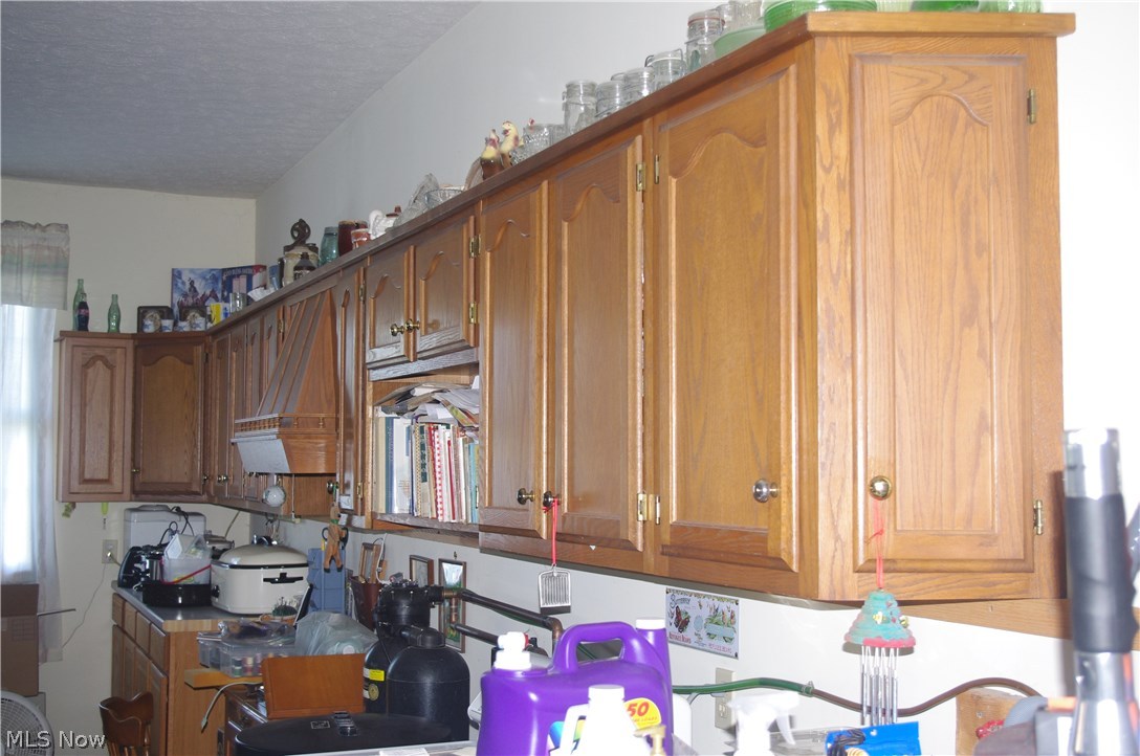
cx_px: 570
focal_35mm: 46
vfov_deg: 29.2
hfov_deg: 42.8
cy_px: 378
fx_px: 1454
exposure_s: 1/25
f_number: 4
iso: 400
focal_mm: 30.63
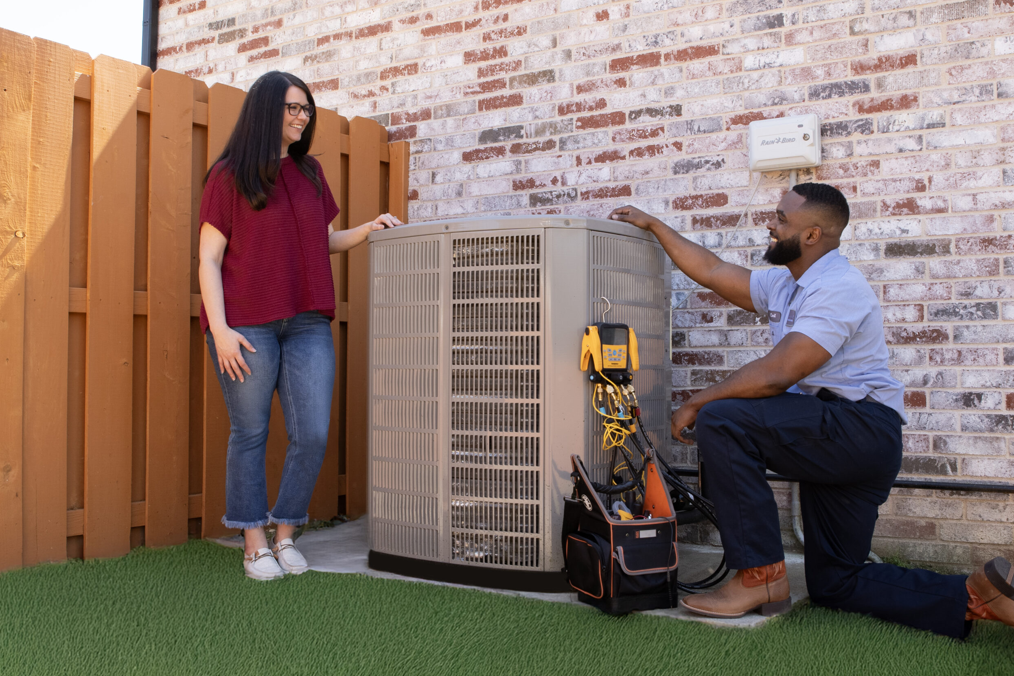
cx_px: 505
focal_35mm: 37
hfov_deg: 51.9
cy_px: 346
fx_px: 1042
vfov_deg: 35.9
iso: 800
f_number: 7.1
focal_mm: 24
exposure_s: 1/100
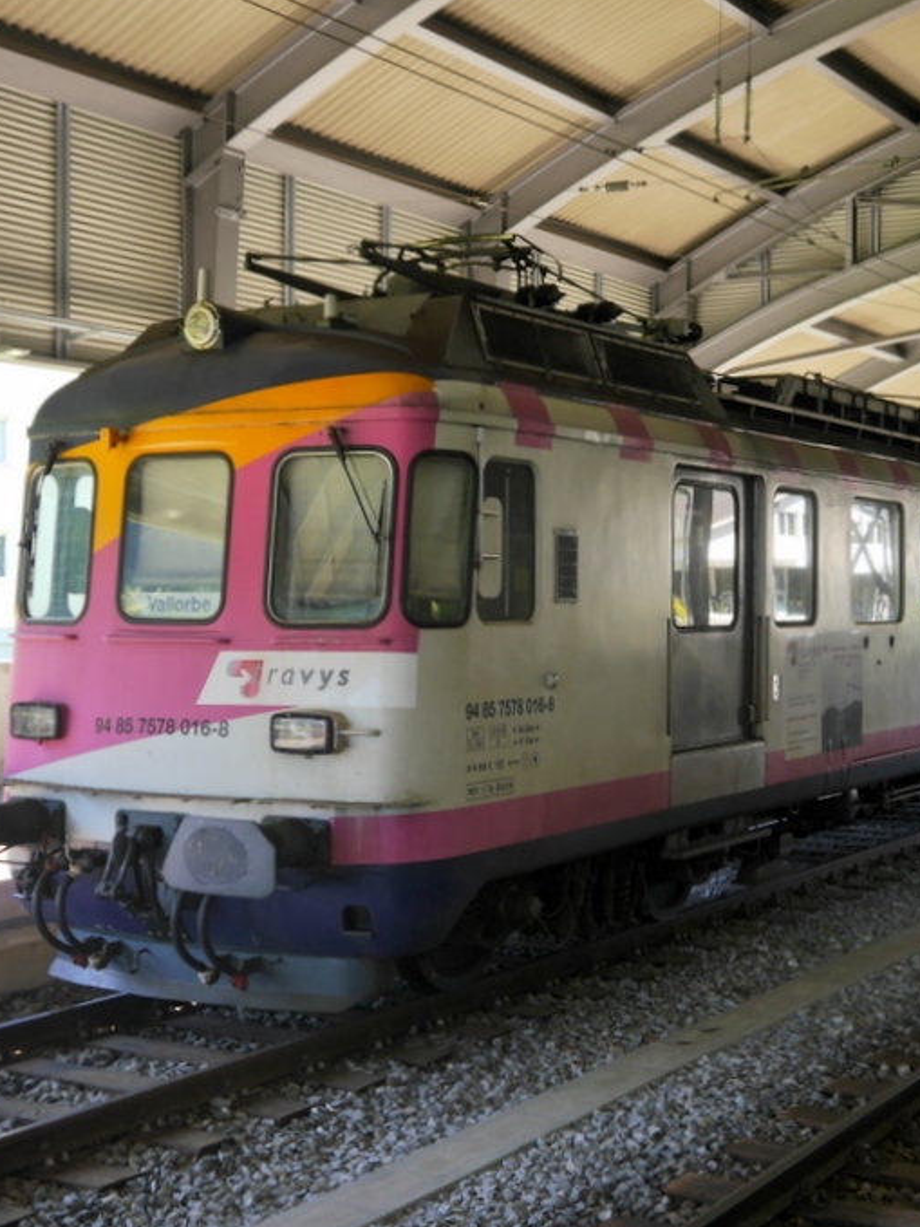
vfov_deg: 36.2
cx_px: 589
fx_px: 1879
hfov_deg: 27.4
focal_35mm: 53
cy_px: 622
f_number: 4.1
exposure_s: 1/100
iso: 160
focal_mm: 18
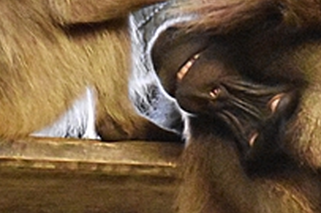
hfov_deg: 4.4
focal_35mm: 469
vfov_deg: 2.9
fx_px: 4178
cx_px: 258
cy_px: -6
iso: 9000
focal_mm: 62
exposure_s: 1/125
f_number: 5
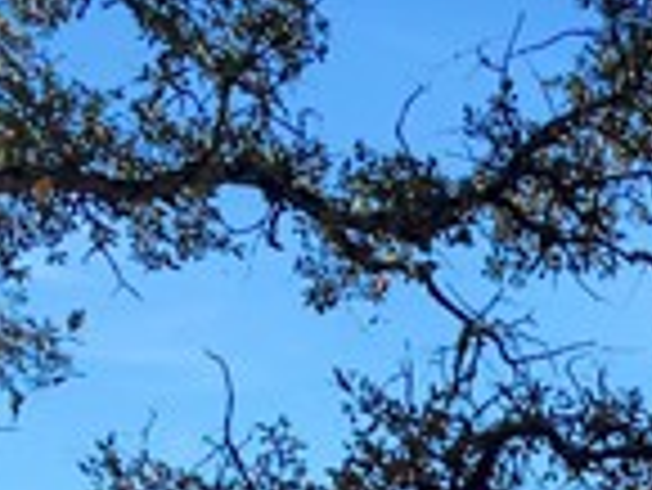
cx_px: 1331
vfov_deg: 7.5
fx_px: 3469
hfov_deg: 9.9
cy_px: 1214
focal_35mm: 184
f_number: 1.5
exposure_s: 1/3257
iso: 50
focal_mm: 5.7
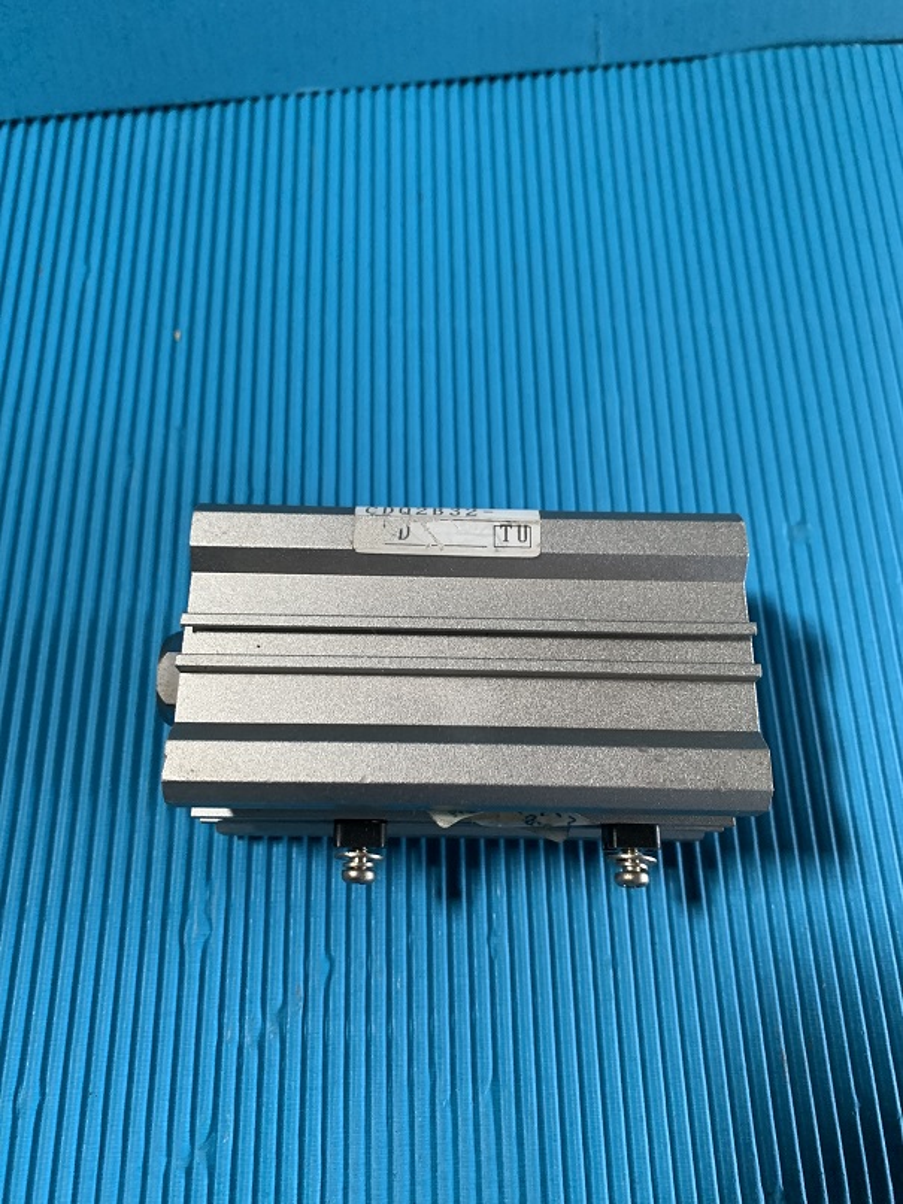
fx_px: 905
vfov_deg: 67.3
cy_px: 602
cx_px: 452
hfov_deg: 53.1
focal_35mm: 26
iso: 200
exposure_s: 1/60
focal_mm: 4.25
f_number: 1.8
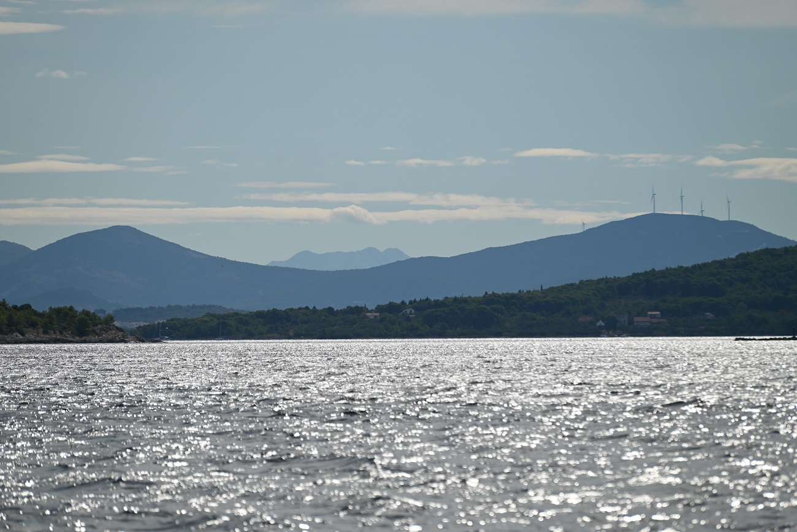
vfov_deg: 5.1
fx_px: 5978
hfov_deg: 7.6
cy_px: 266
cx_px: 398
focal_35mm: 270
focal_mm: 270
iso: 100
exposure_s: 1/1600
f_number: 7.1
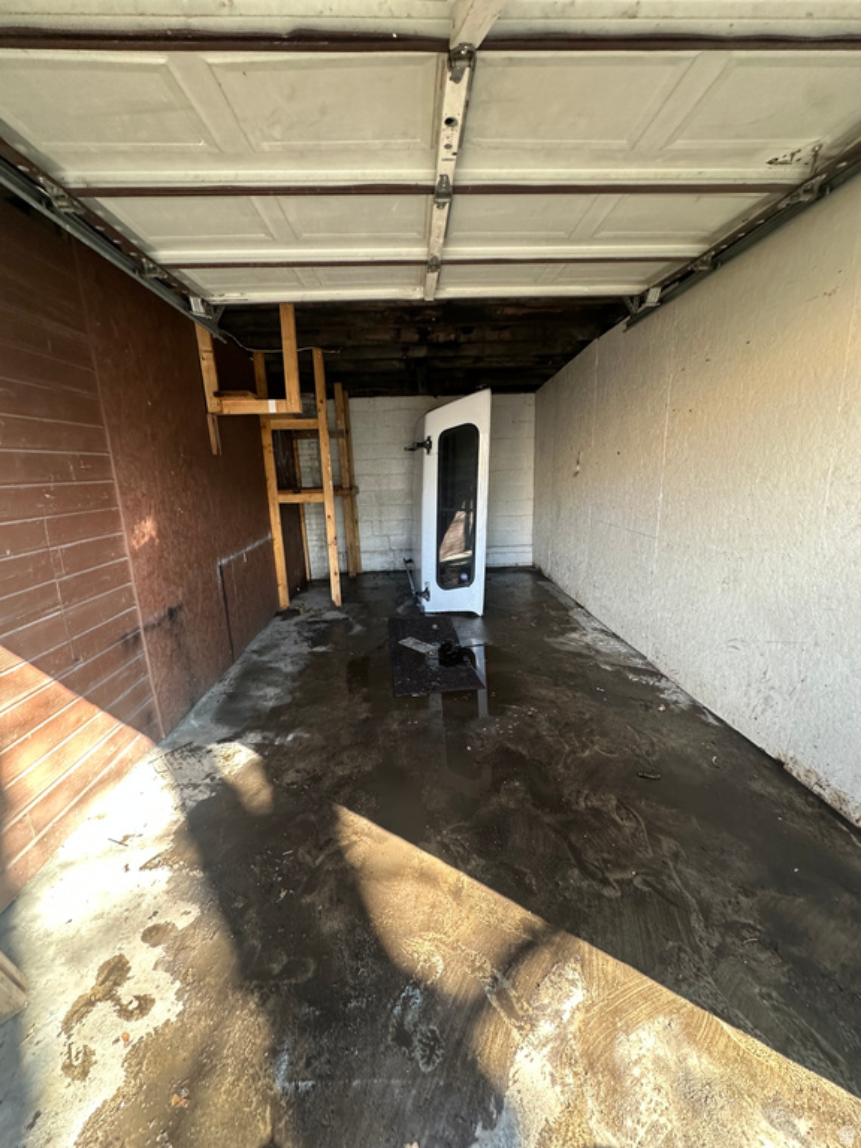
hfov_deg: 85.7
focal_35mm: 14
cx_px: 430
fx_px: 464
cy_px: 574
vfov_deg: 102.1
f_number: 2.2
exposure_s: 1/99
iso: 200
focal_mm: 2.22
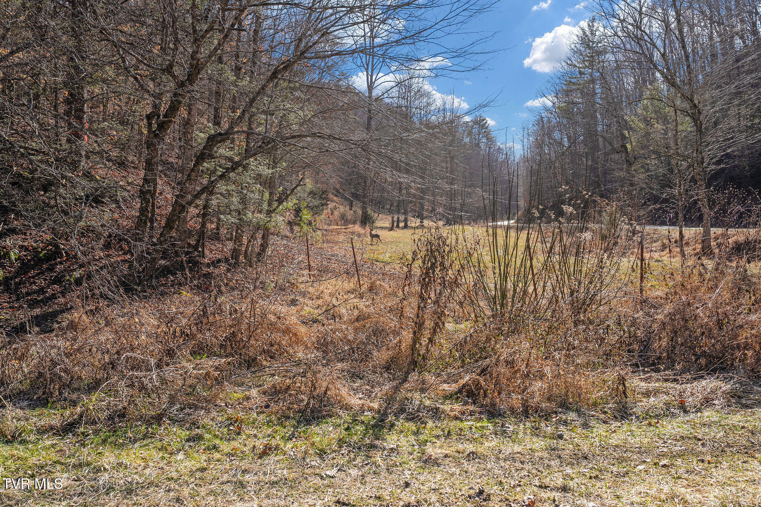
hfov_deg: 54.4
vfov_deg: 37.8
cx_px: 380
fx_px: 740
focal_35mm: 35
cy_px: 254
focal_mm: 35
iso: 100
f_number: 8
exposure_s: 1/320
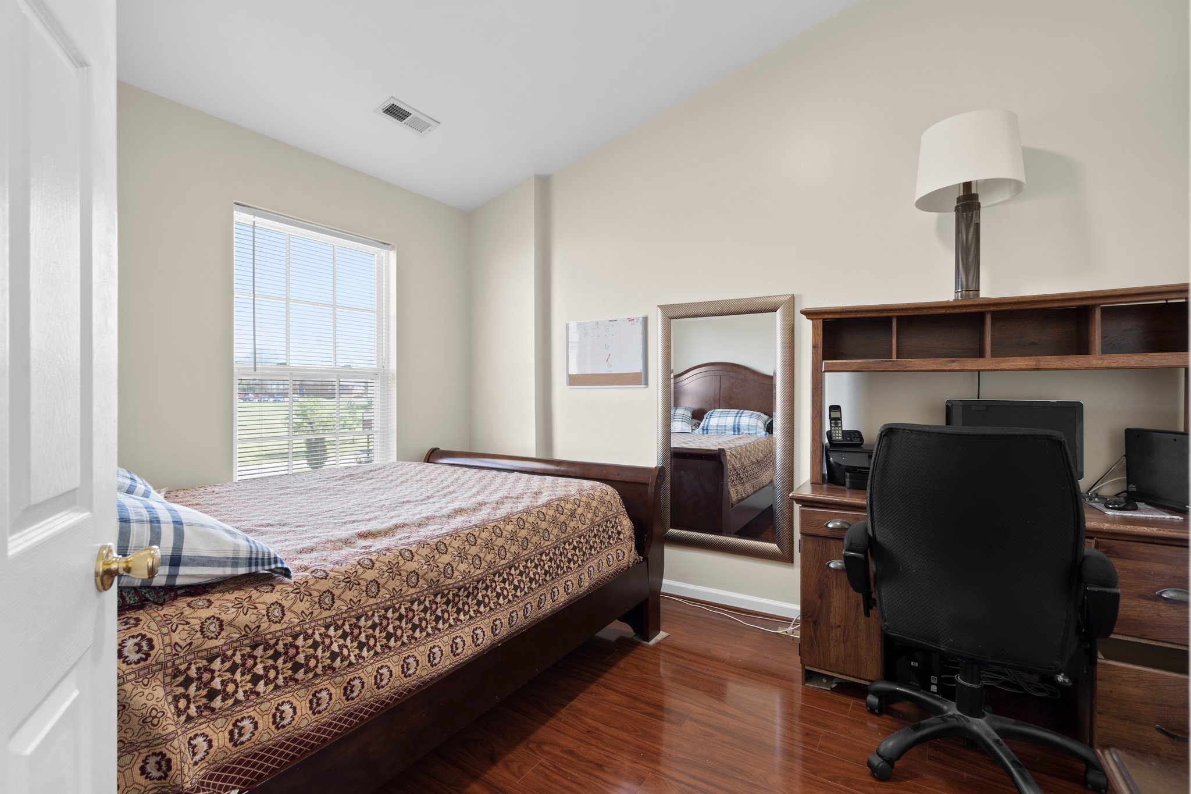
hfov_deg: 96.7
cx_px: 596
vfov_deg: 73.7
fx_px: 529
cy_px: 397
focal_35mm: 16
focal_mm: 16
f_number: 7.1
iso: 250
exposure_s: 1/4
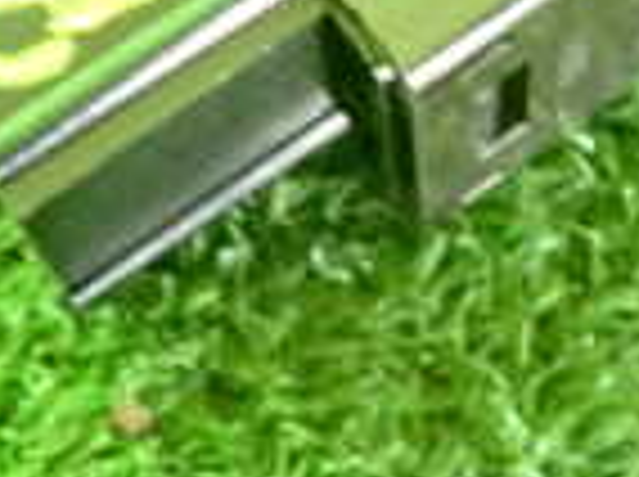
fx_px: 1953
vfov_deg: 13.6
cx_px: 432
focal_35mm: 106
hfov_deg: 18.5
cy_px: -58
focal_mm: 4.5
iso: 320
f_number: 2
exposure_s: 1/30
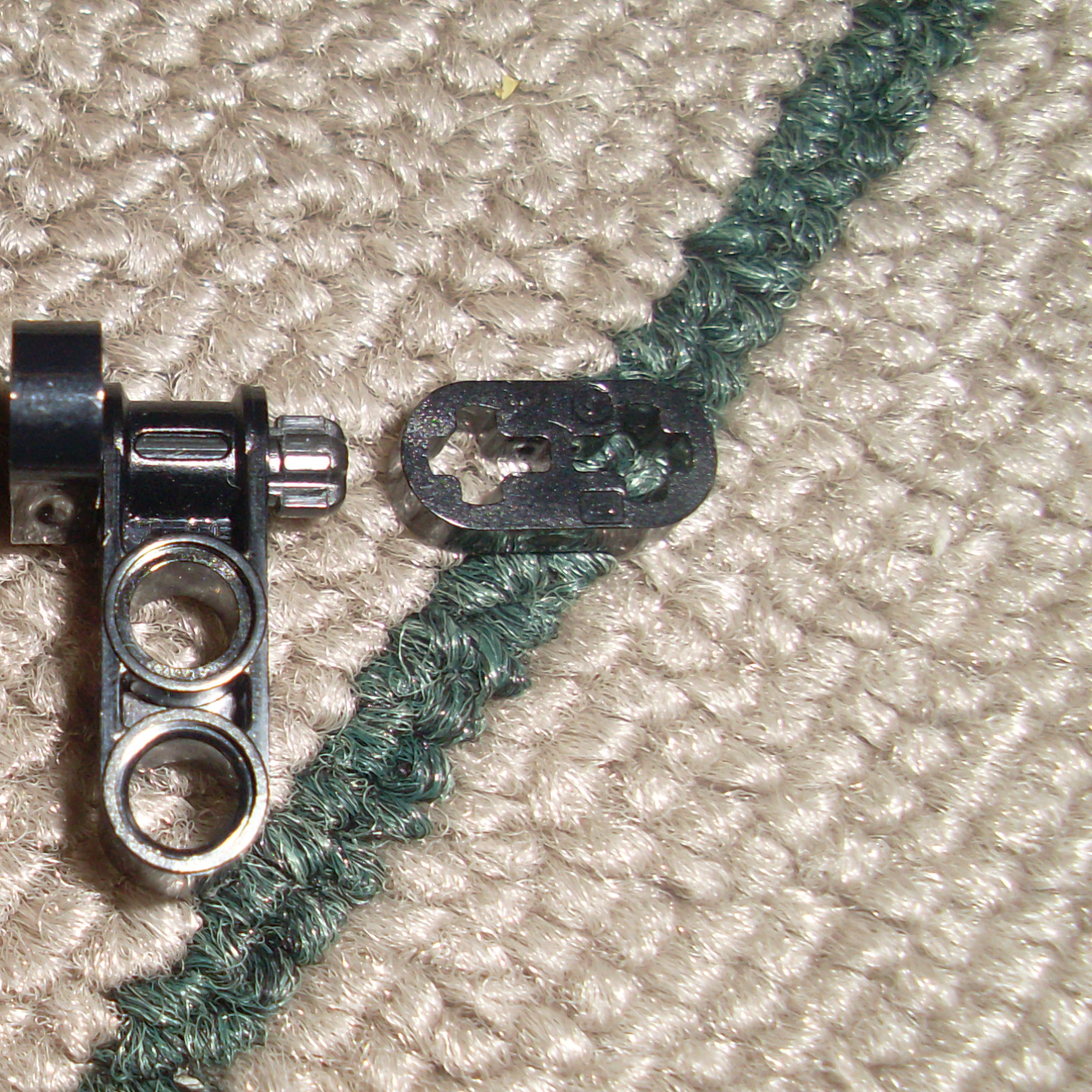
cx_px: 1
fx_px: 2427
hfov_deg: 24.2
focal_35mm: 68
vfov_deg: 25.3
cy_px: 617
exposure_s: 1/45
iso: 100
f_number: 7.7
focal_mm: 6.3
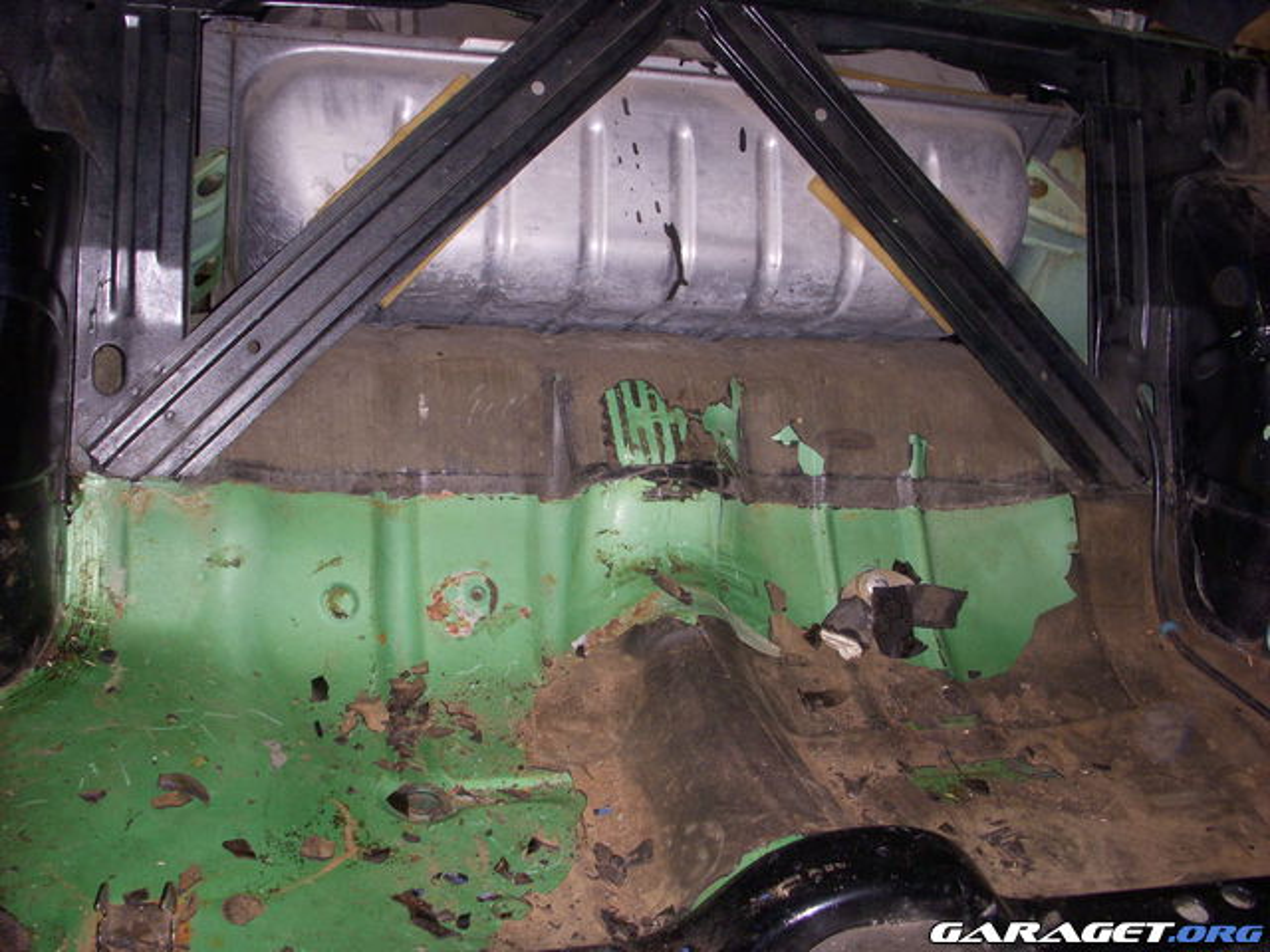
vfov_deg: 37.7
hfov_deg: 49.0
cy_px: 476
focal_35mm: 38
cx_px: 635
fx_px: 1394
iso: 160
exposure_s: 1/50
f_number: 3.3
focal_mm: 6.3
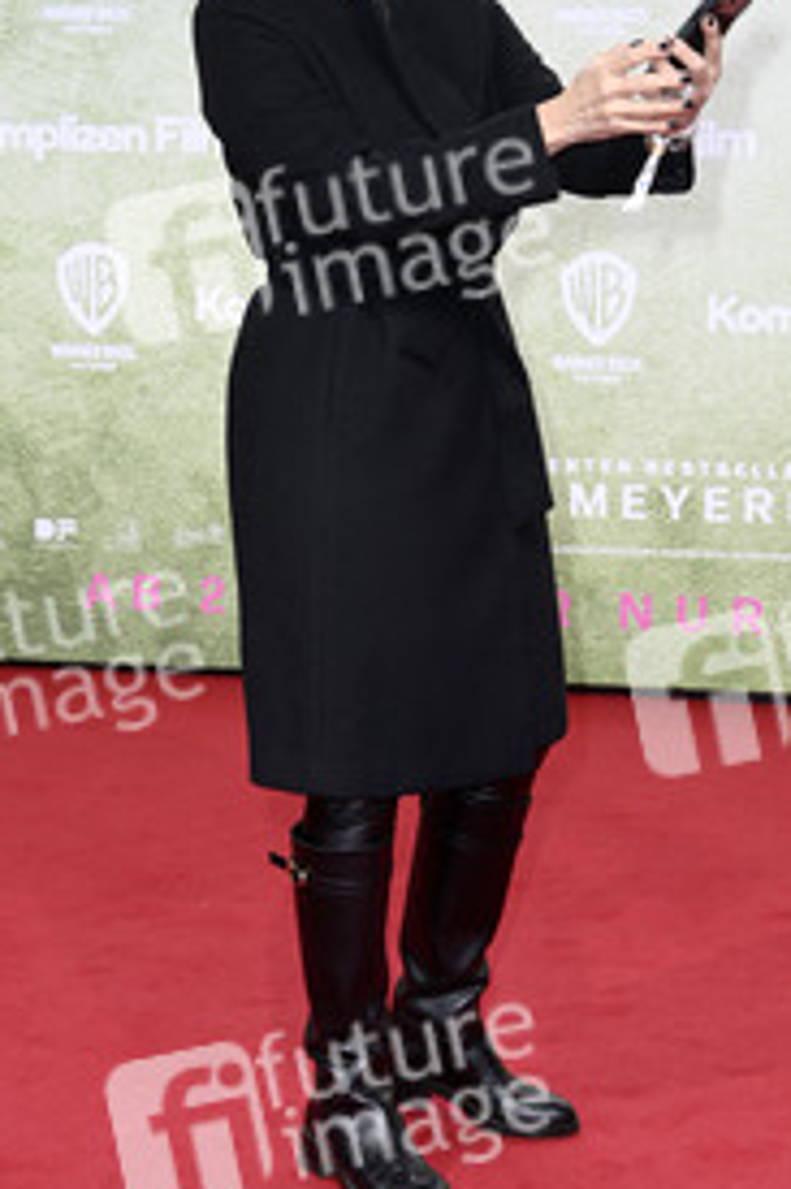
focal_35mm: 99
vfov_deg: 20.6
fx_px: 3267
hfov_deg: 13.8
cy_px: 458
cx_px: 454
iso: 640
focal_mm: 68
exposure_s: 1/250
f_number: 5.6
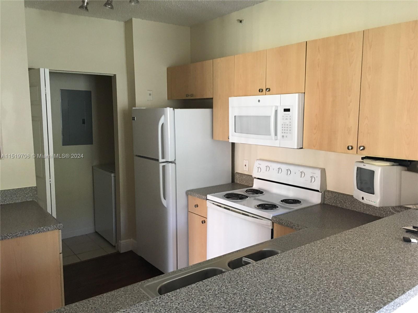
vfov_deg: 48.2
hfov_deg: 61.7
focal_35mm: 29
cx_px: 209
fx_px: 350
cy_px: 156
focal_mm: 4.15
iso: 200
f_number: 2.2
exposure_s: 1/24
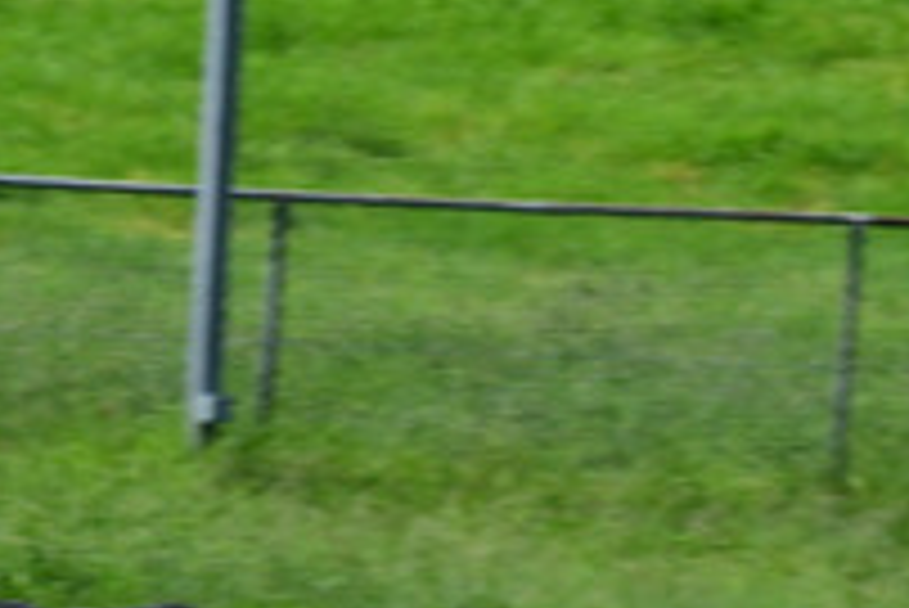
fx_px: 37522
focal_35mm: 1485
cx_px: -342
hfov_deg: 1.4
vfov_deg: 0.9
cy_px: 1090
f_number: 13
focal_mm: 250
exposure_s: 1/500
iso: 400
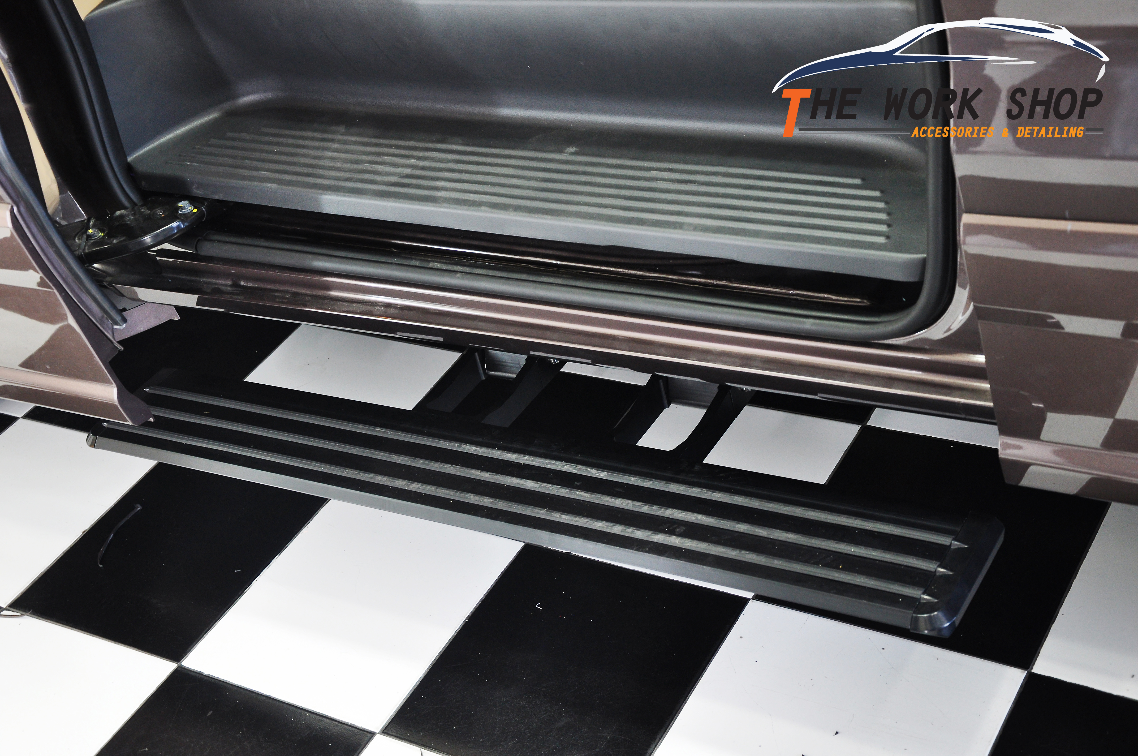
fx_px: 1658
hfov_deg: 37.9
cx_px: 569
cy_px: 378
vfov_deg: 25.7
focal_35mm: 52
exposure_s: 1/15
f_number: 6.3
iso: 500
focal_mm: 35
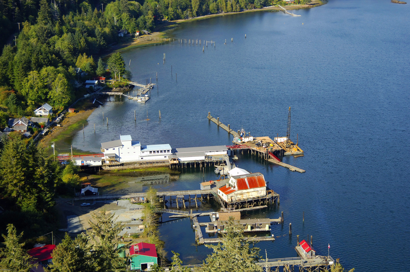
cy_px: 136
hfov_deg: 29.9
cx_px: 205
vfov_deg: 20.1
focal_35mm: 68
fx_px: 768
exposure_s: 1/1000
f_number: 6
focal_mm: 45
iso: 400
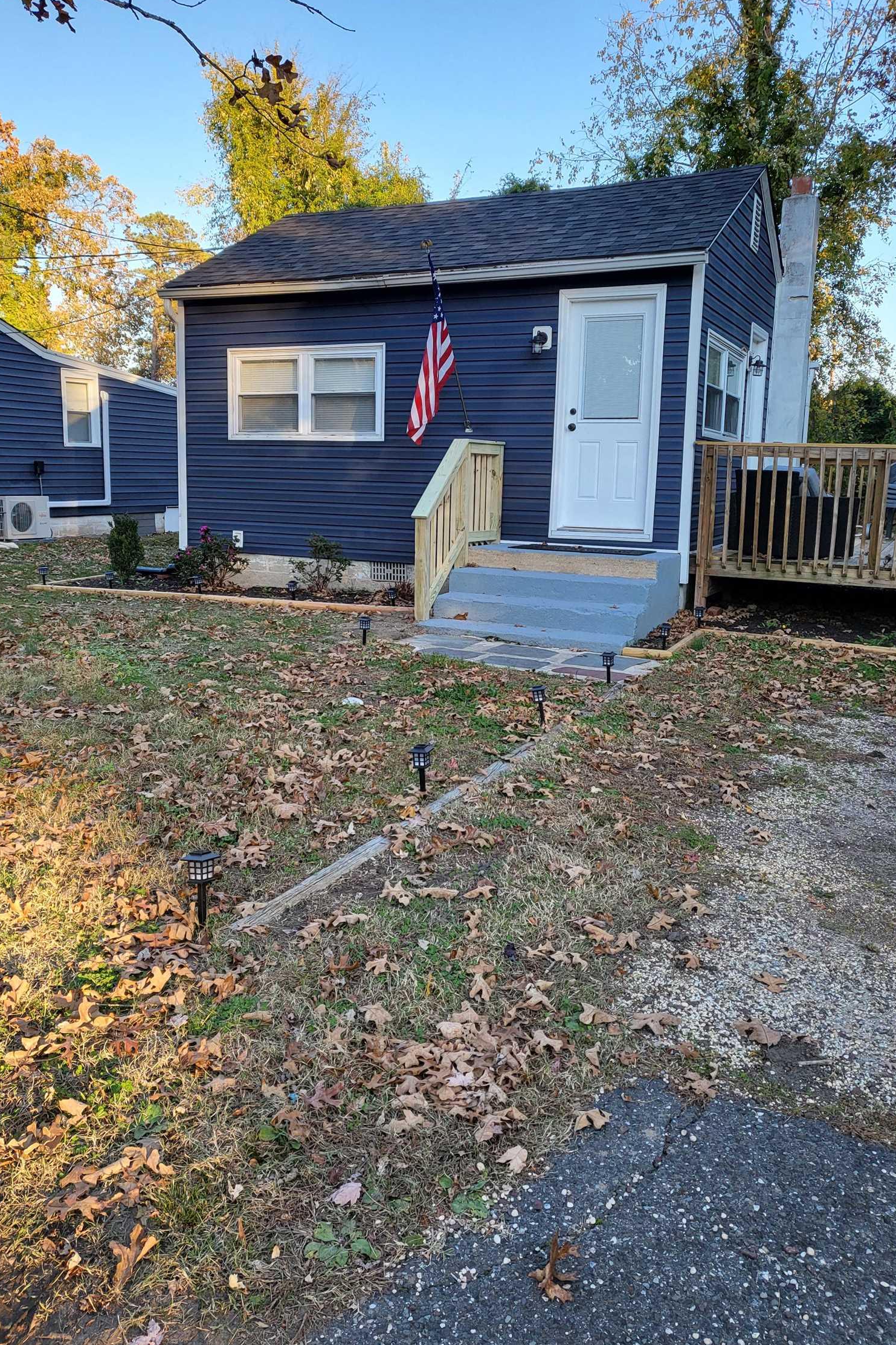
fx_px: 1045
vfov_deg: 65.5
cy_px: 671
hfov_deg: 46.4
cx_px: 449
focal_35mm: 28
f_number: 1.8
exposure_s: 1/376
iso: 50
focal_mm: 4.25
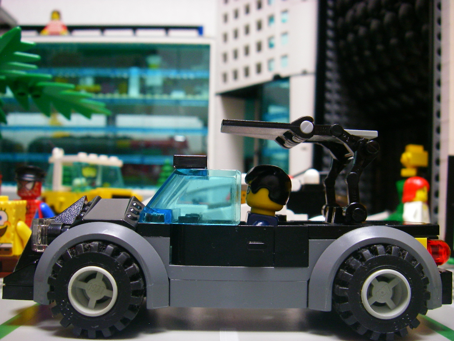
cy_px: 170
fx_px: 498
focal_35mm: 38
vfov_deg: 37.7
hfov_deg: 49.0
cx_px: 227
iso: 200
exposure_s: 1/8
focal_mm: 6.3
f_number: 3.3
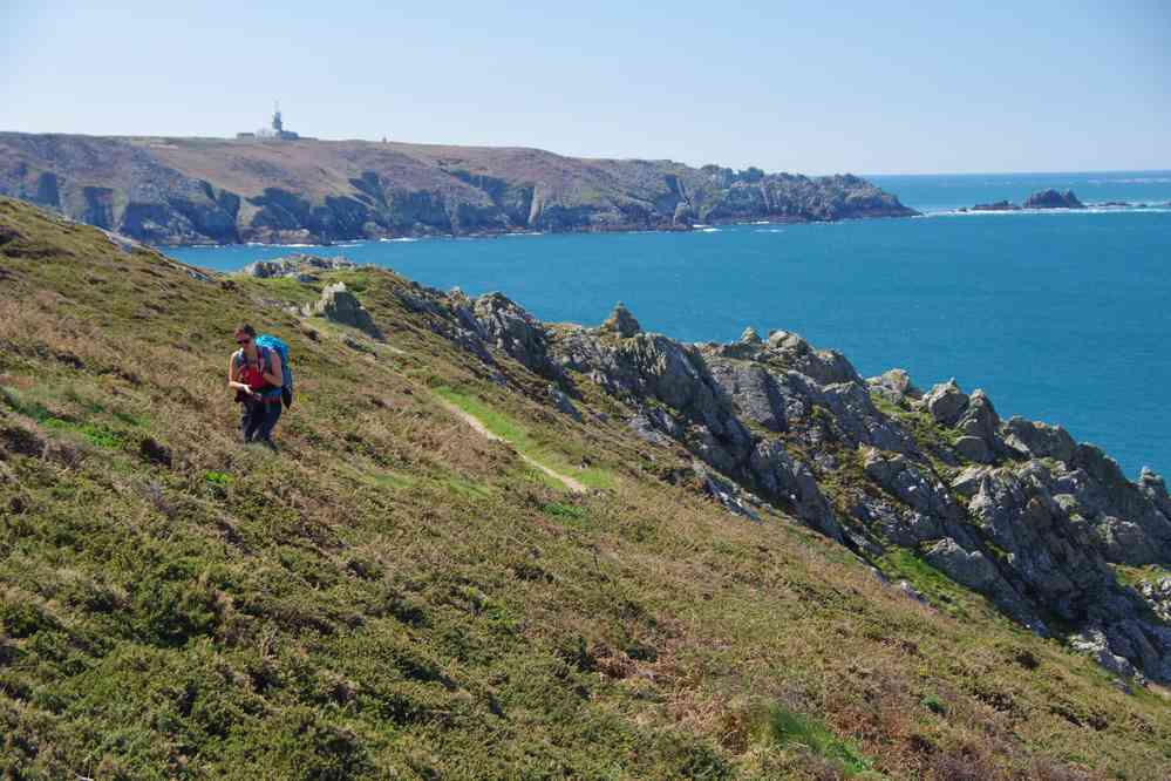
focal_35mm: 87
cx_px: 586
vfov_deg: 15.7
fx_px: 2830
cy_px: 390
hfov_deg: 23.4
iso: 200
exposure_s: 1/100
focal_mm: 57.5
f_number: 8
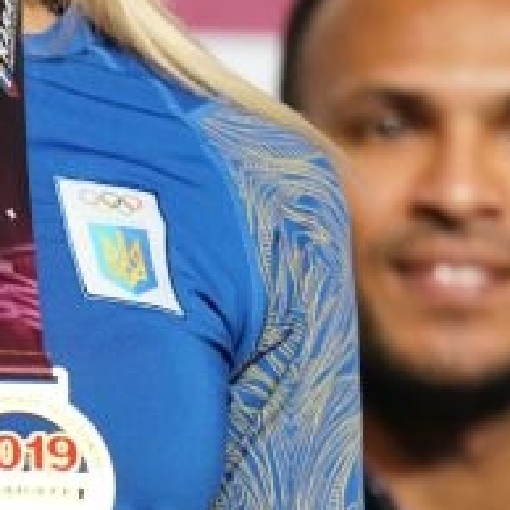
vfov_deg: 1.7
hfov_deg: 1.7
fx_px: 17552
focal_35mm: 1053
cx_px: -53
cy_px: 499
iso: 1600
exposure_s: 1/250
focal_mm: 200
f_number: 2.8
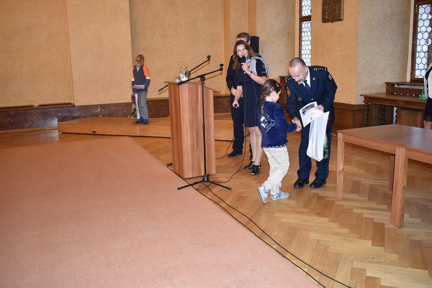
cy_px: 144
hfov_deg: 57.2
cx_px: 216
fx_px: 396
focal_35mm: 33
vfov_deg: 40.0
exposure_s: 1/60
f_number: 3.8
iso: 900
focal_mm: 22
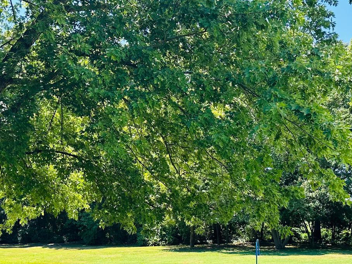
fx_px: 549
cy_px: 181
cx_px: 130
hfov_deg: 35.3
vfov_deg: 26.9
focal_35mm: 54
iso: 80
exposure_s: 1/816
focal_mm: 6.86
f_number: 1.78
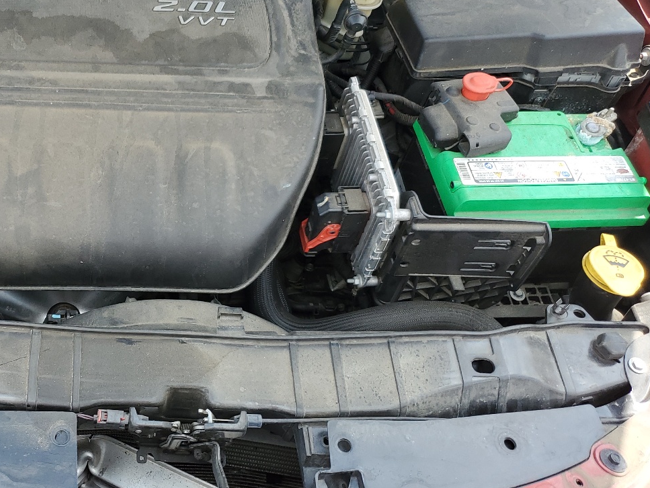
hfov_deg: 41.9
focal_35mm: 43
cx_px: 127
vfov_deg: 33.6
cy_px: 230
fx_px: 808
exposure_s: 1/556
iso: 50
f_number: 1.5
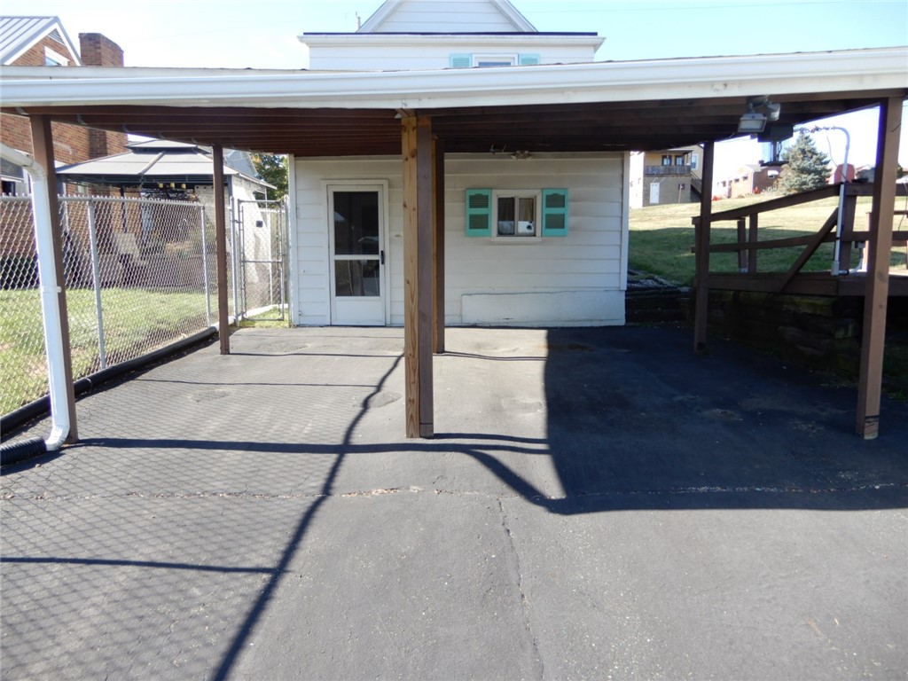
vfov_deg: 56.8
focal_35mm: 24
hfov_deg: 71.6
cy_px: 340
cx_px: 454
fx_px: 630
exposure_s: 1/200
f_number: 3.4
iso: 80
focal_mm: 4.3
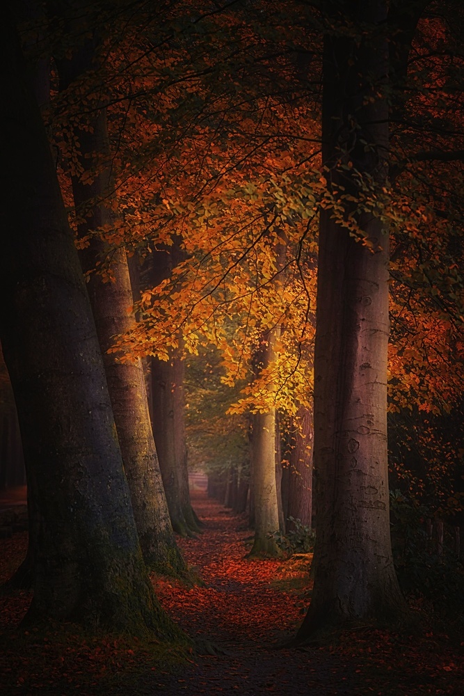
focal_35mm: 145
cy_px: 348
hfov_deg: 9.5
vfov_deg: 14.2
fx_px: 2802
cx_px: 232
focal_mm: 145
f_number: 6.3
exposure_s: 1/80
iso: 640
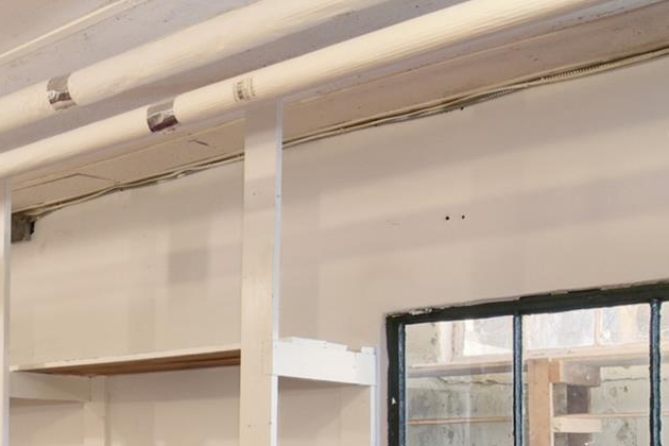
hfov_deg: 30.3
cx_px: -175
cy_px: 478
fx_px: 996
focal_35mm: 54
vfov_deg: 23.8
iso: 640
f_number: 11
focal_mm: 11
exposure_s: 1/30
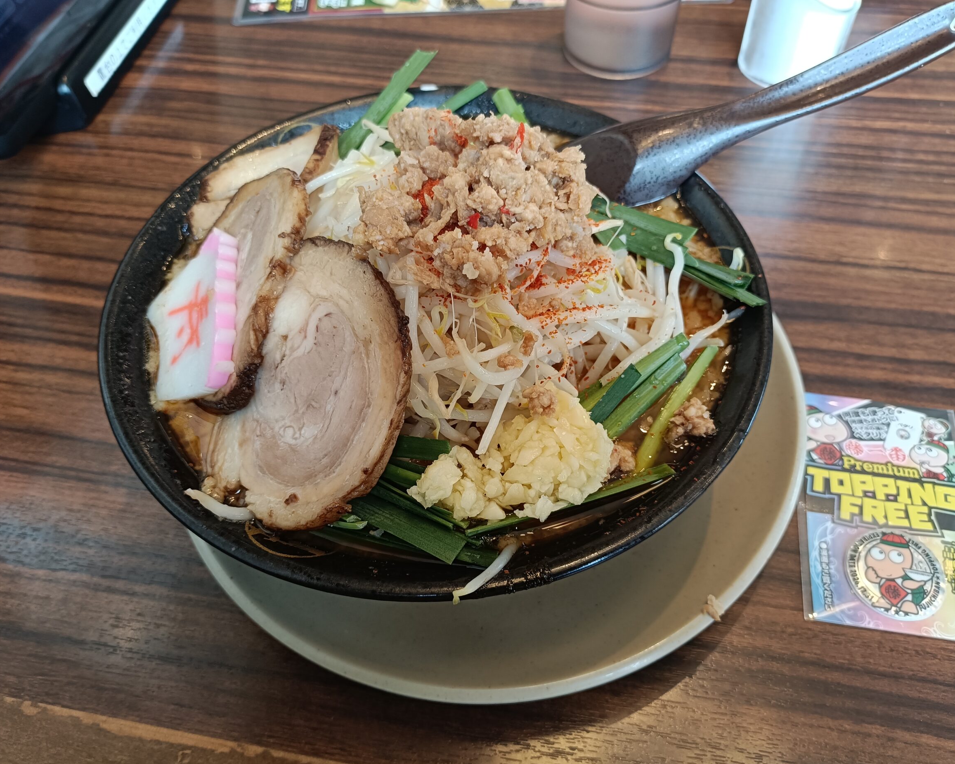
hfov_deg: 64.1
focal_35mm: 27
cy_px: 376
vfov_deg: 53.2
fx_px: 763
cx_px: 478
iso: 400
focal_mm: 4.7
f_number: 1.7
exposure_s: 1/60
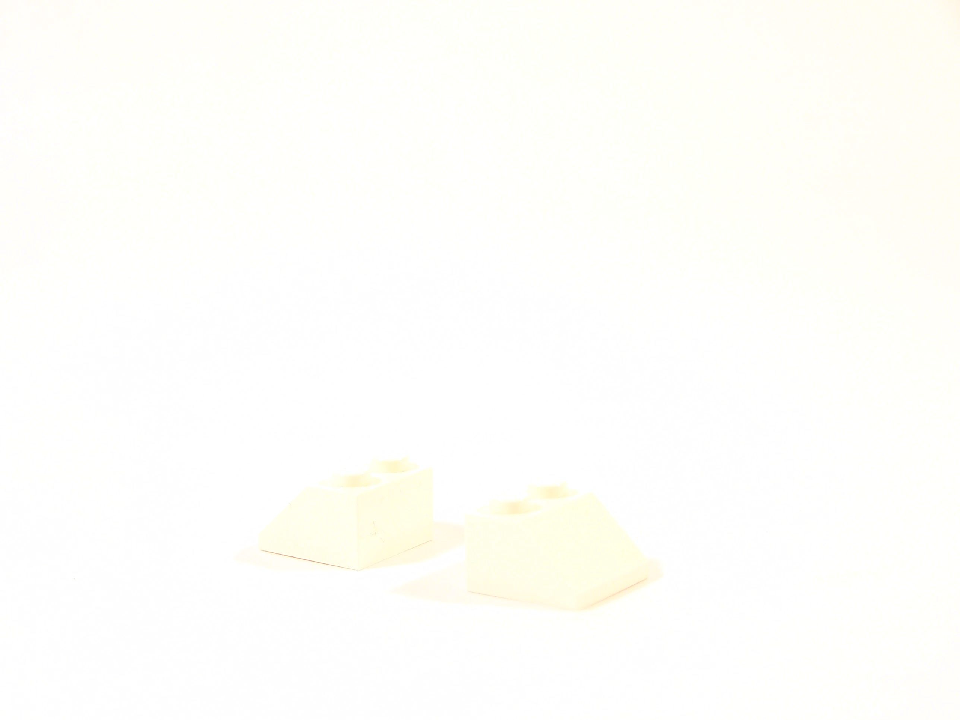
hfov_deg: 20.9
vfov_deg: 15.7
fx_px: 2607
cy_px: 360
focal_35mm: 94
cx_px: 480
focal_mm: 15.6
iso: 100
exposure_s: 1/15
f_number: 3.2
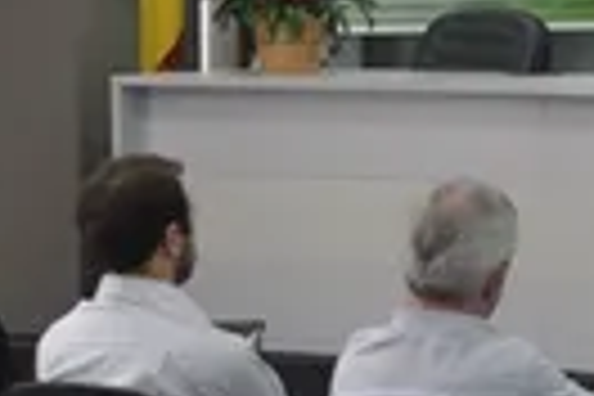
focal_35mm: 191
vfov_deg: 7.2
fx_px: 3151
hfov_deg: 10.2
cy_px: 133
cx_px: 1076
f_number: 4
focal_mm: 28
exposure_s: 1/30
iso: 400
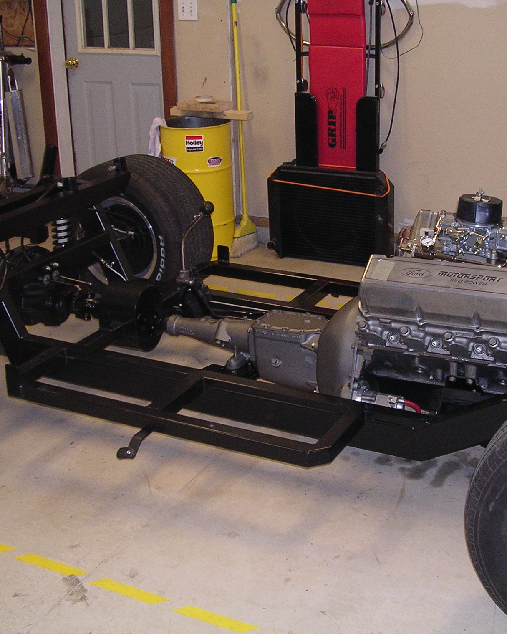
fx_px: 938
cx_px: 338
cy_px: 318
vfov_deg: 37.3
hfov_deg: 30.0
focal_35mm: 50
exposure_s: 1/60.1
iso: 239
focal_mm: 5.8
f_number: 2.8
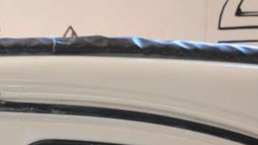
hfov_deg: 16.7
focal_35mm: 124
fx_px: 848
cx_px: -37
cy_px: 292
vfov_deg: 9.2
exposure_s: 1/15
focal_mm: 22
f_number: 4
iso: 640
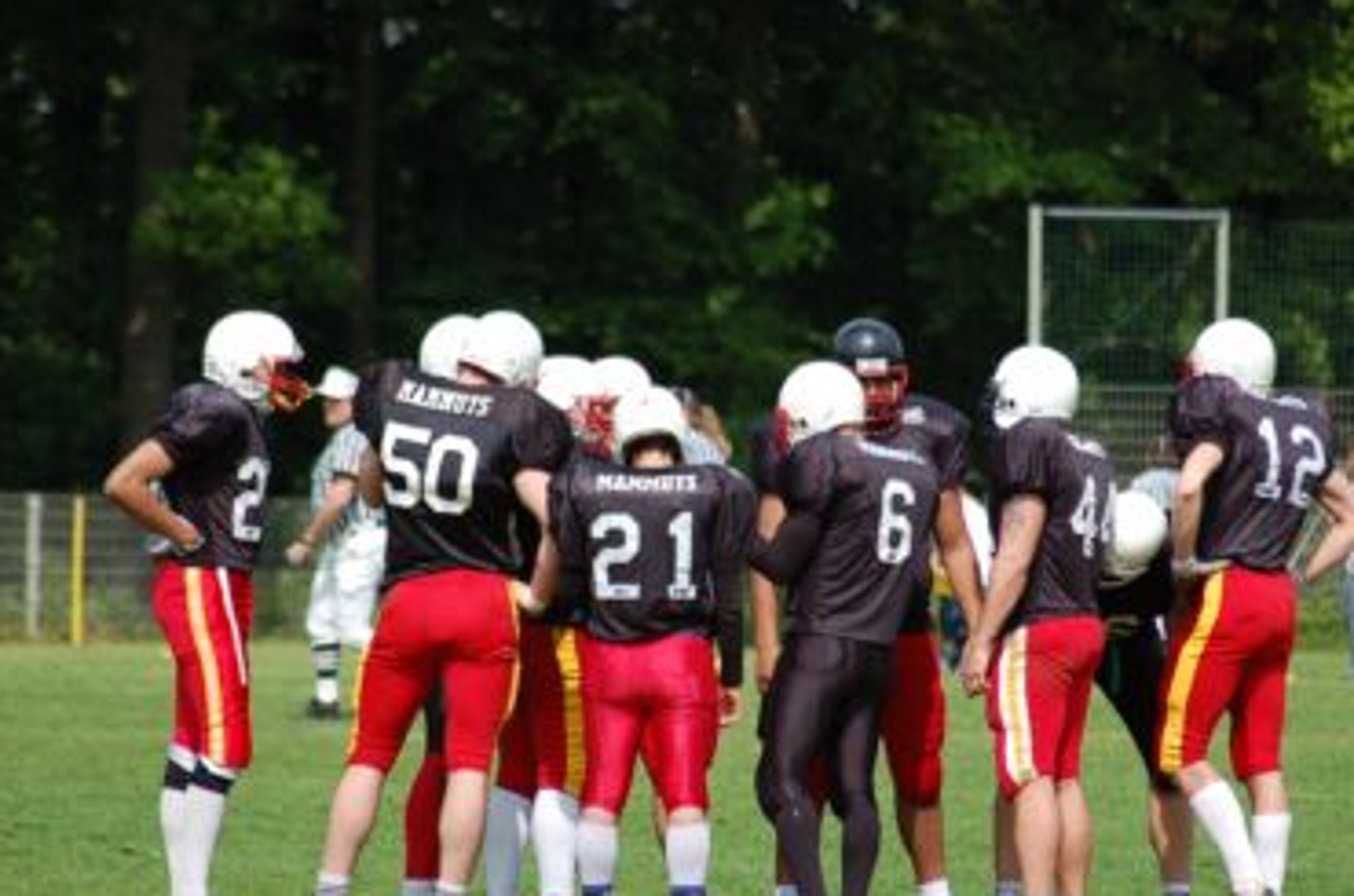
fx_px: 11709
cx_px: 730
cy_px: 486
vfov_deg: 4.4
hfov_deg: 6.6
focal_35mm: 312
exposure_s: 1/1000
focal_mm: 170
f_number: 4.8
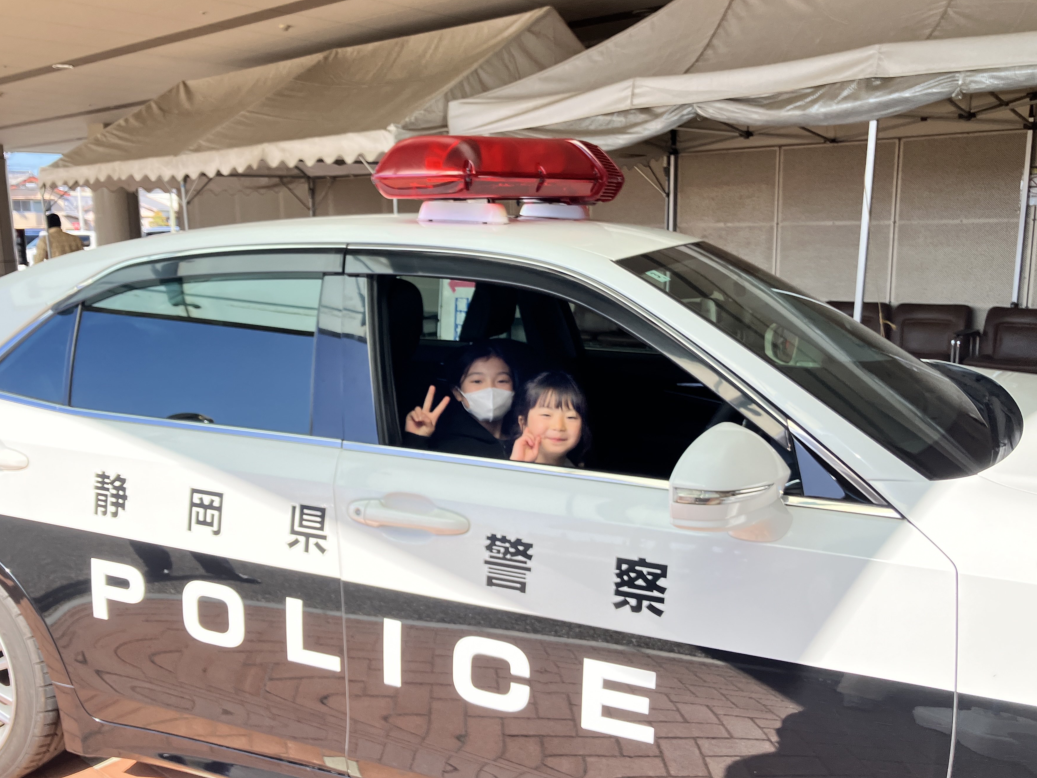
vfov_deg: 44.1
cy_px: 422
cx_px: 477
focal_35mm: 32
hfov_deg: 56.7
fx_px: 959
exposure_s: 1/771
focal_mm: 3.99
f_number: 1.8
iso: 32
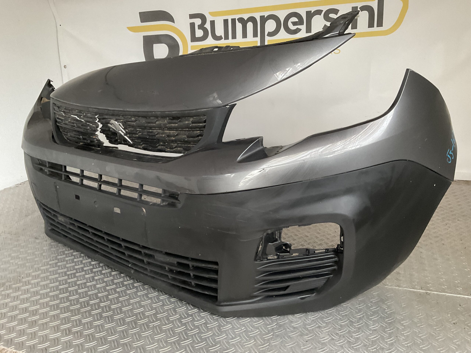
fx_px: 395
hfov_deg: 61.7
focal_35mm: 29
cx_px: 236
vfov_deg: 48.2
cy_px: 176
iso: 200
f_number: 1.8
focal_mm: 3
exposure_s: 1/50
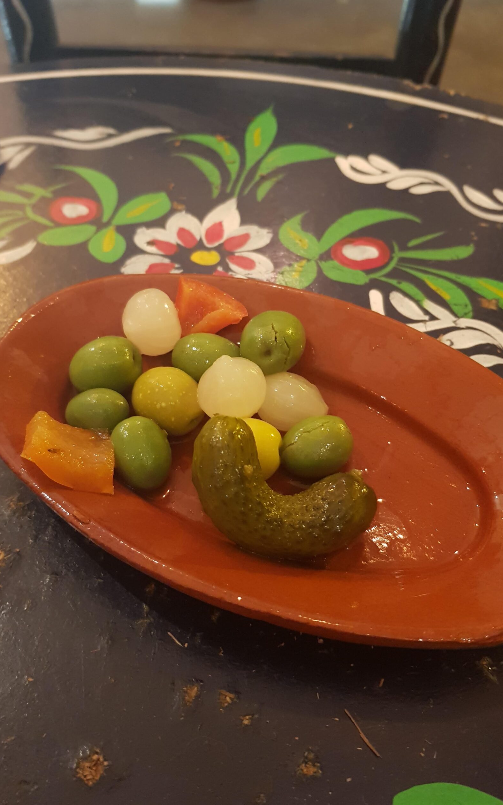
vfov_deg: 66.5
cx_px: 238
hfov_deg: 44.5
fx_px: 614
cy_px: 397
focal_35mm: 28
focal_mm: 4.2
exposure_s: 1/10
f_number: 1.7
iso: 250
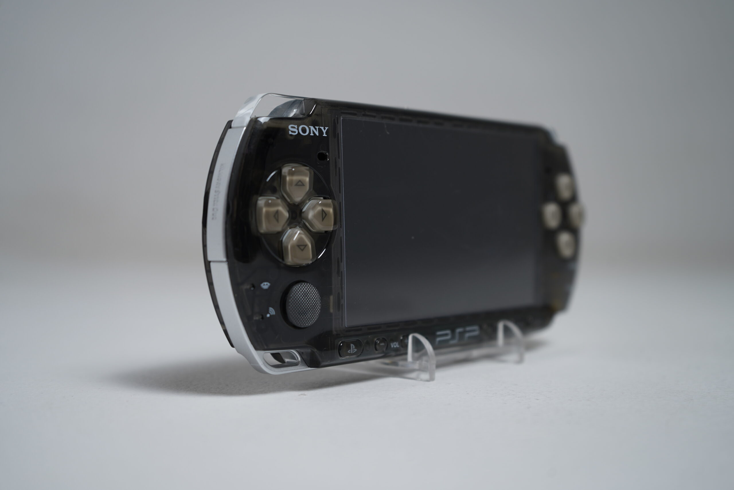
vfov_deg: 27.5
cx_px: 367
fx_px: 999
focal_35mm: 49
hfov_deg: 40.3
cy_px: 245
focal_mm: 49
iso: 100
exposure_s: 1/13
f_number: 5.6
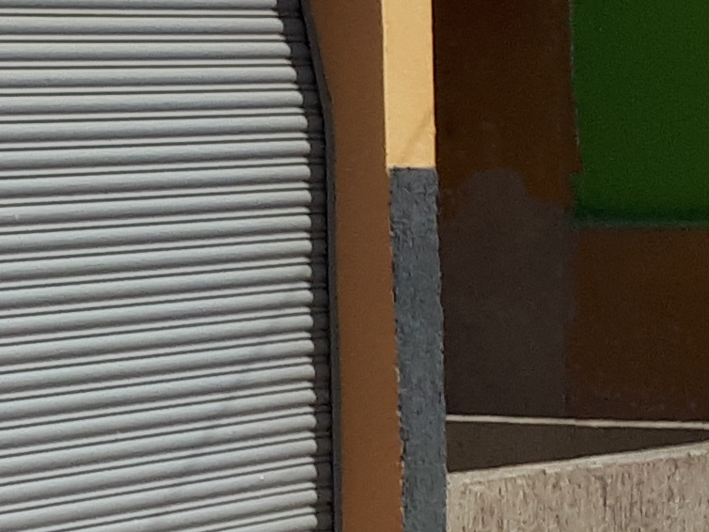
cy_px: 94
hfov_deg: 9.7
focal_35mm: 165
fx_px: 3381
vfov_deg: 9.0
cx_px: -1279
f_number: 1.9
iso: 40
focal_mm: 3.6
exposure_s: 1/2667
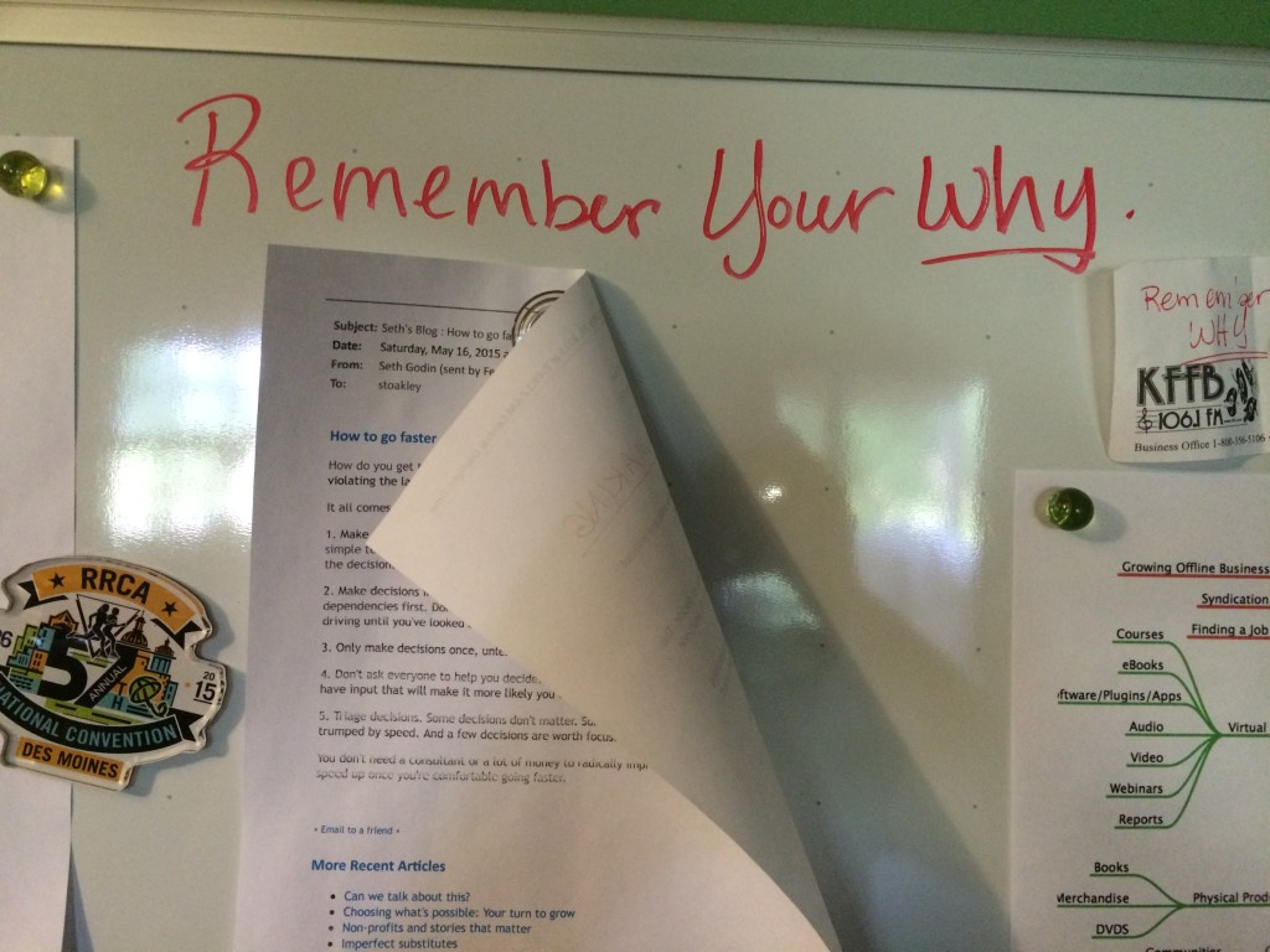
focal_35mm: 29
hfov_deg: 61.7
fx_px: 1064
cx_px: 635
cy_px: 476
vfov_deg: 48.2
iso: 250
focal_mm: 4.15
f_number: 2.2
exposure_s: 1/15
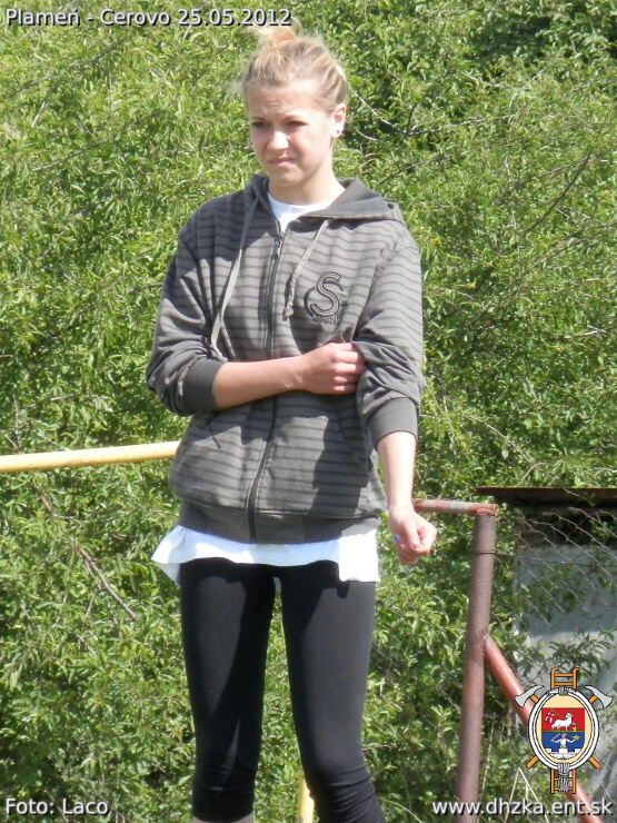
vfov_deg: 6.0
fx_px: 7890
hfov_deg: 4.5
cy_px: 412
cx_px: 308
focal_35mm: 332
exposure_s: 1/200
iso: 125
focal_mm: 59.3
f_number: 6.7
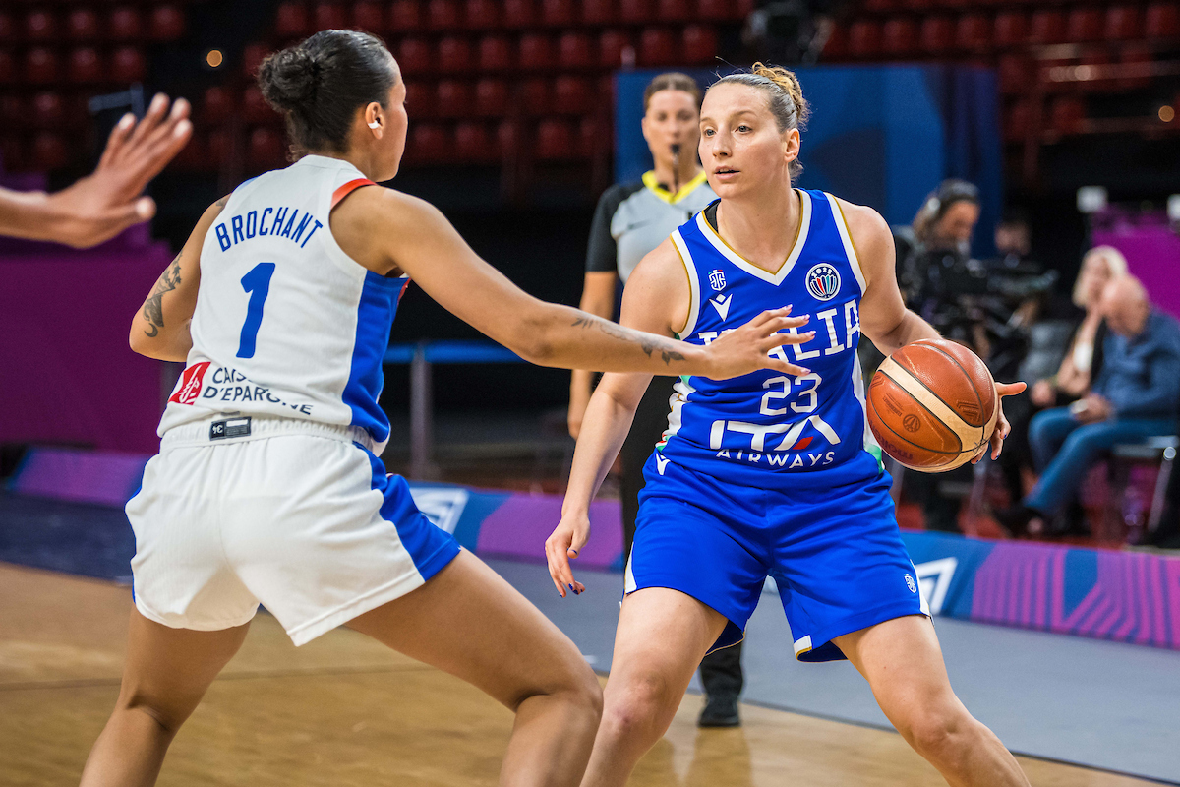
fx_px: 3605
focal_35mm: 110
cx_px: 590
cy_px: 394
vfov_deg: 12.5
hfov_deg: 18.6
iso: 2500
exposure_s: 1/1600
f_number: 3.2
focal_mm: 110
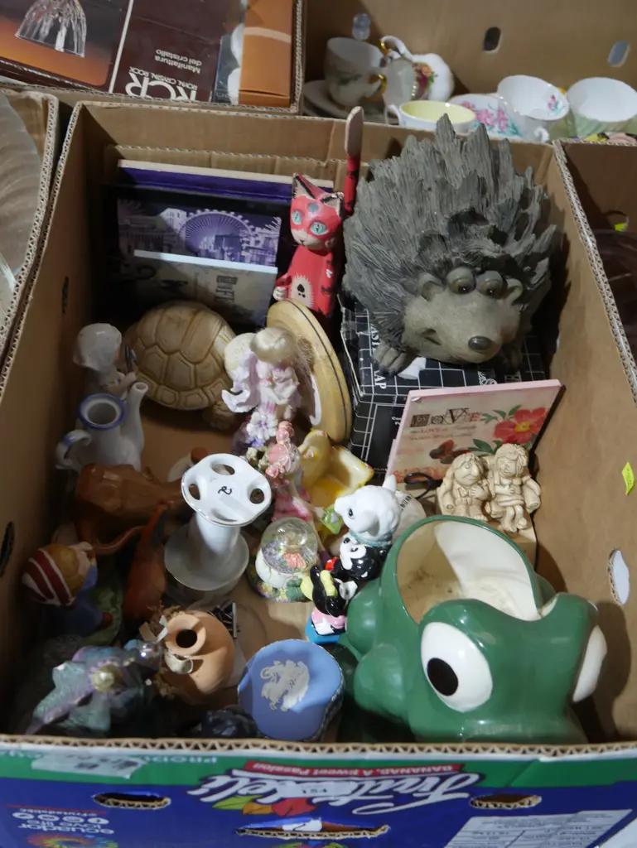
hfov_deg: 39.7
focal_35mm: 36
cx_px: 318
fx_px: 883
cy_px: 424
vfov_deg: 51.3
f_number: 4
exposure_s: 1/60
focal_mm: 18
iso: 640
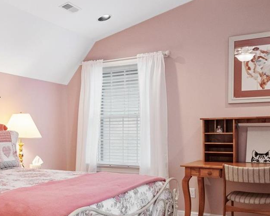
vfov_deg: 34.8
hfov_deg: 41.5
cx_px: 66
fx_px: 344
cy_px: 133
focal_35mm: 43
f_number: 8
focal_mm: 9
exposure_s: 1/5
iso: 400
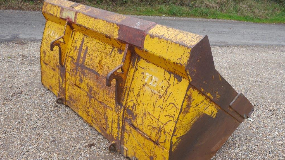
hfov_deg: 56.6
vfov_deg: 33.7
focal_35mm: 35
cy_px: 93
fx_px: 265
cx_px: 143
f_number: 5
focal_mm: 16
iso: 160
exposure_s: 1/160
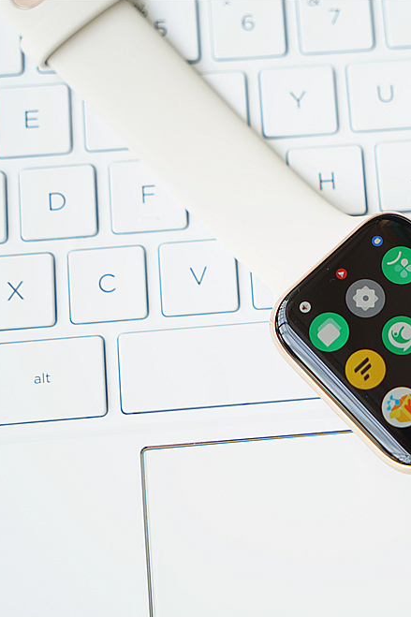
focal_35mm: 85
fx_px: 1456
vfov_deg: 23.9
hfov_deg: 15.8
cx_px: 402
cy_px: 307
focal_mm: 56
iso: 320
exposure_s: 1/100
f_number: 4.5
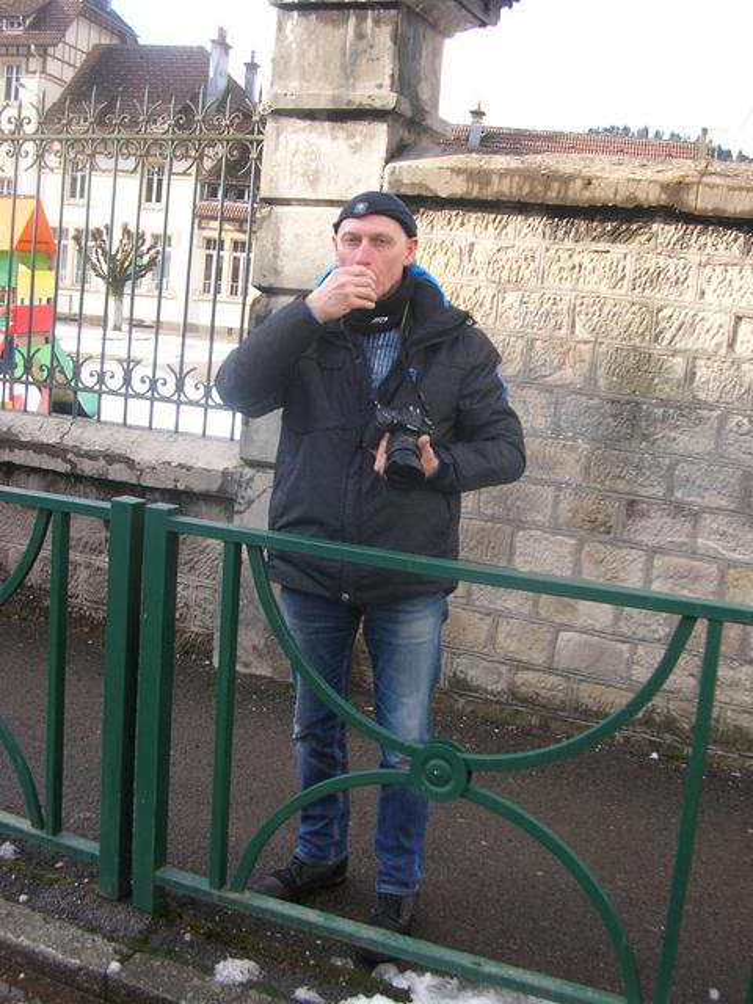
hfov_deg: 38.7
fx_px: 1073
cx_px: 376
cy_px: 502
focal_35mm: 37
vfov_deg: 50.1
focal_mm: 6.2
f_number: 2.9
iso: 50
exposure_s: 1/195
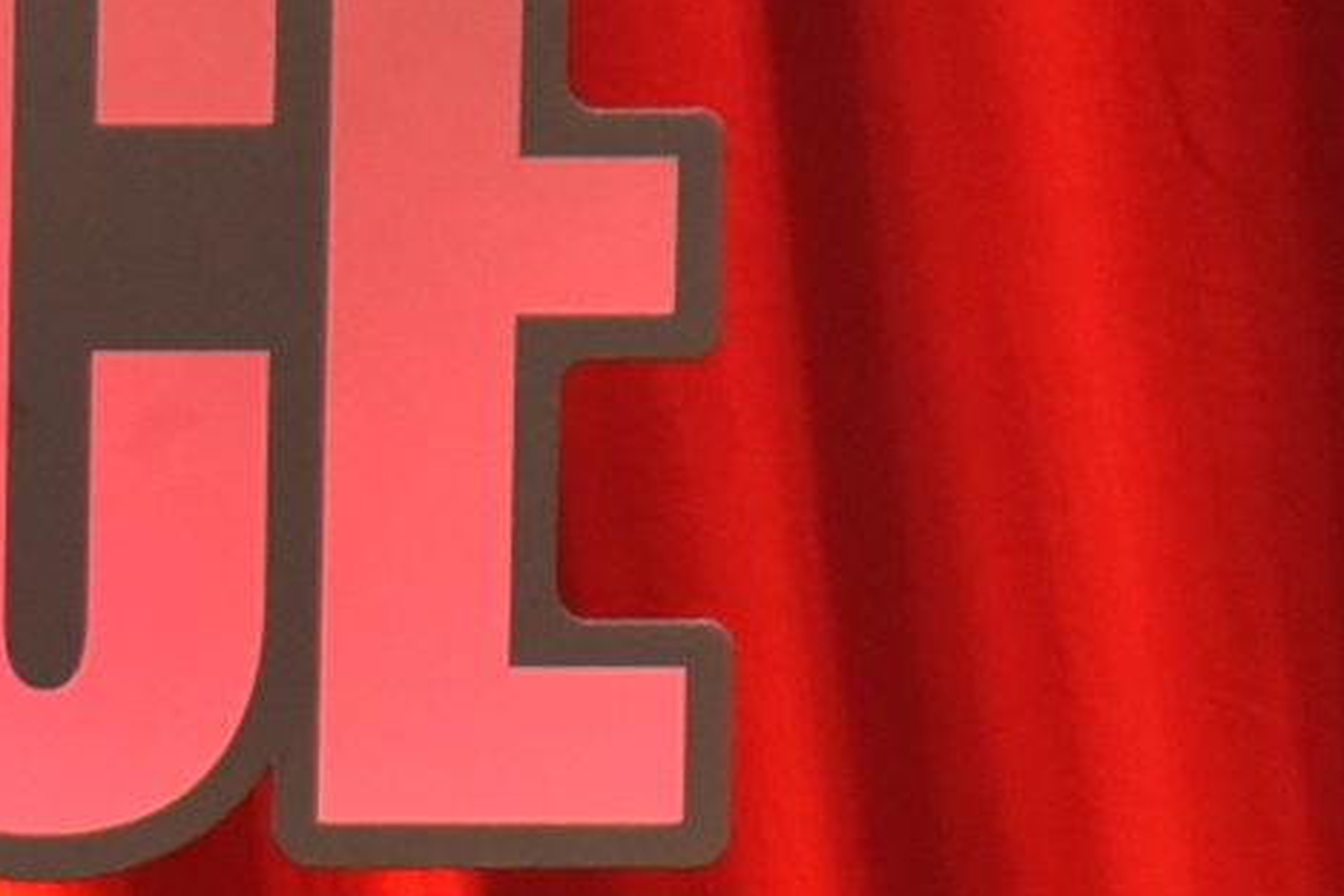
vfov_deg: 1.9
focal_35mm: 720
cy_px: 2091
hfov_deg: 2.8
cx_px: -1410
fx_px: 26878
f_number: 4
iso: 3200
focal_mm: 112
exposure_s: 1/800
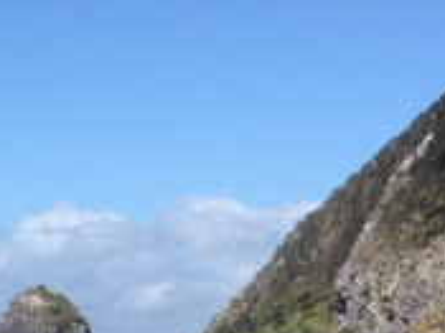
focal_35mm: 160
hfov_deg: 12.3
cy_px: 557
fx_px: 2055
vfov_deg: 8.9
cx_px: 298
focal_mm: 4.28
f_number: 2.4
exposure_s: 1/2208
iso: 64
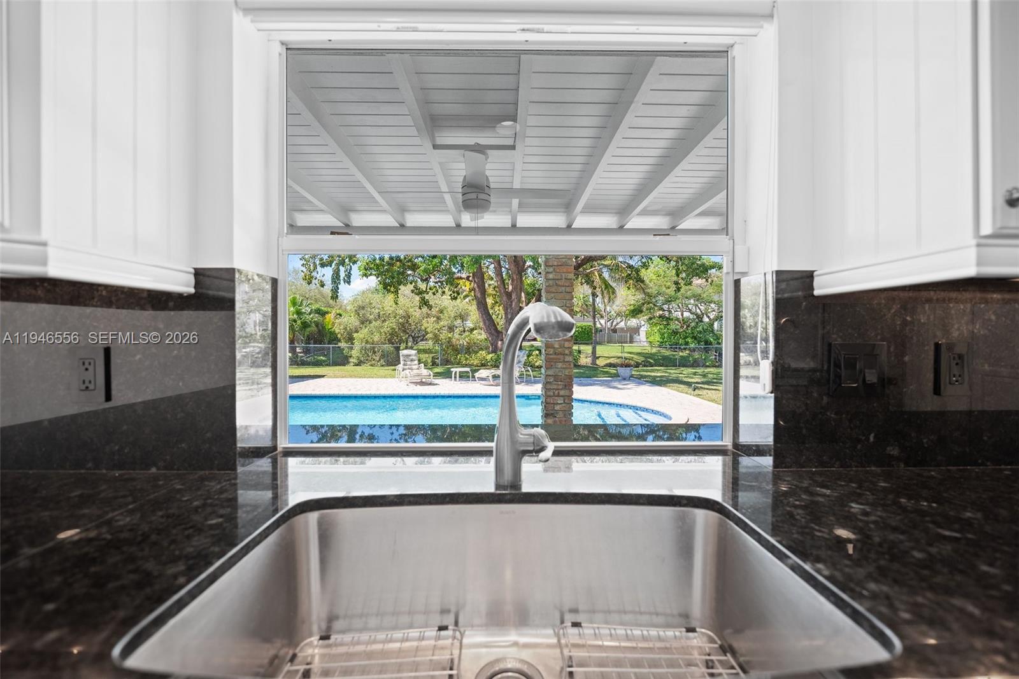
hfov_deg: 104.2
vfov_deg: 81.2
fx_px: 396
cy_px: 340
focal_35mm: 14
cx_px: 510
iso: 100
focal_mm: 14
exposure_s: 1/20
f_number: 2.8
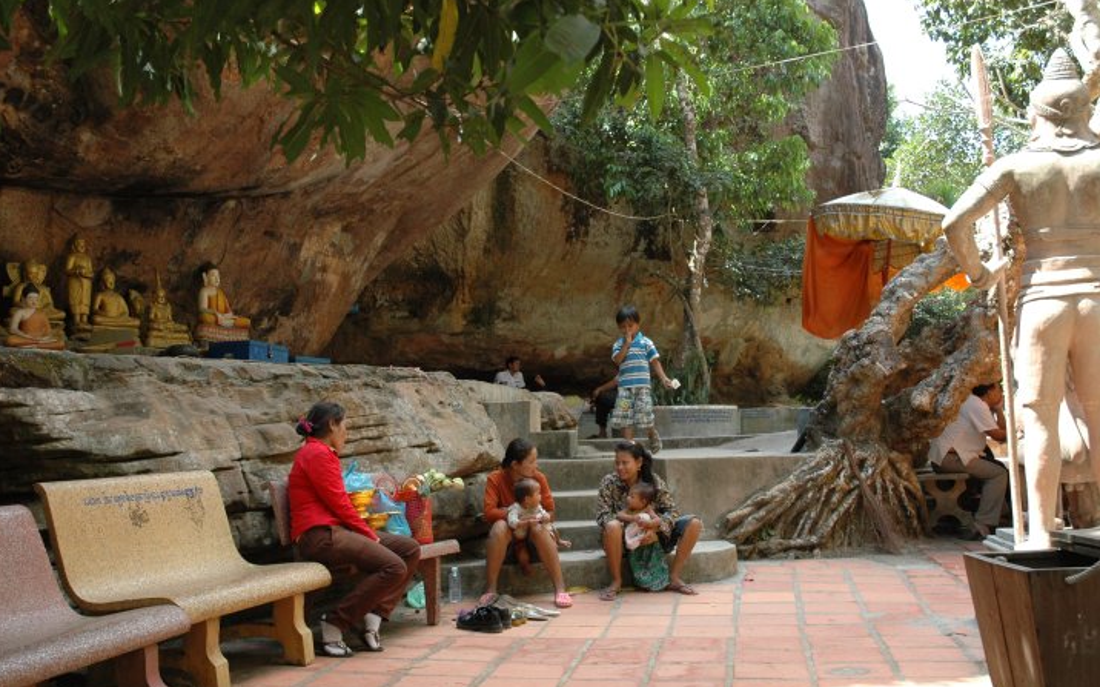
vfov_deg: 30.9
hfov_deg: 47.7
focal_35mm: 42
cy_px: 363
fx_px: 1244
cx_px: 548
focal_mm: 27
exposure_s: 1/160
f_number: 6.3
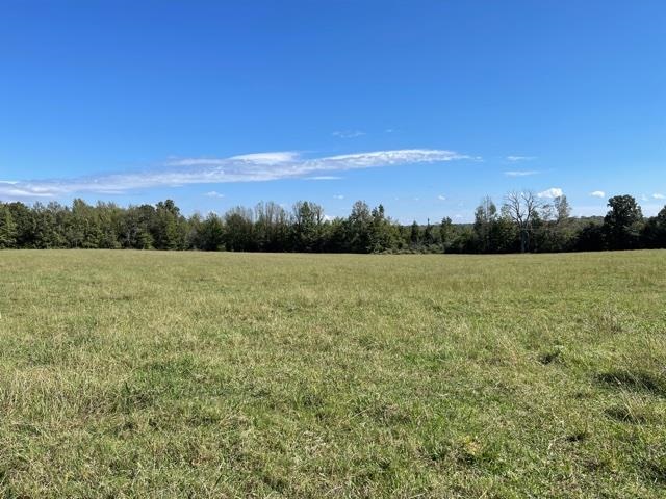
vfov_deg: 53.1
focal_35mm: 26
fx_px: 500
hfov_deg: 67.3
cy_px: 250
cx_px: 333
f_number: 1.6
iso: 32
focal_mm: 5.1
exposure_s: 1/3559
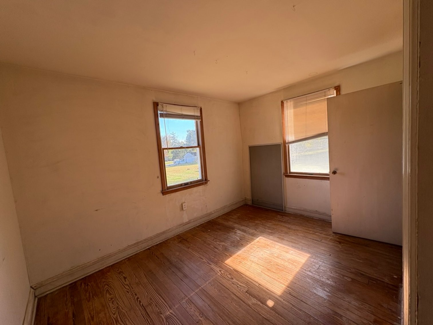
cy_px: 162
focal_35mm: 14
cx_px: 216
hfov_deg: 102.1
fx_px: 175
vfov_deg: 85.7
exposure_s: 1/140
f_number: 2.2
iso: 64
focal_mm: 2.22
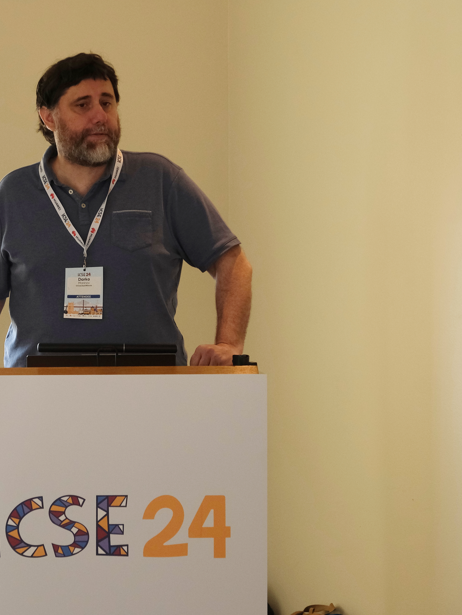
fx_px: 4022
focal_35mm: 226
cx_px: 146
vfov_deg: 8.8
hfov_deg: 6.6
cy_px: 308
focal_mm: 104.2
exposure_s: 1/125
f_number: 7.1
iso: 1600
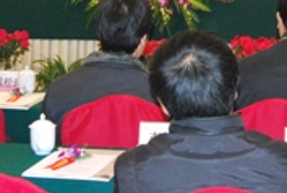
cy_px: -9
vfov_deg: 10.7
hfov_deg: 16.0
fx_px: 1015
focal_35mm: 127
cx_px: 208
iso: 1600
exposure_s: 1/60
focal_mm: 30
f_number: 5.6
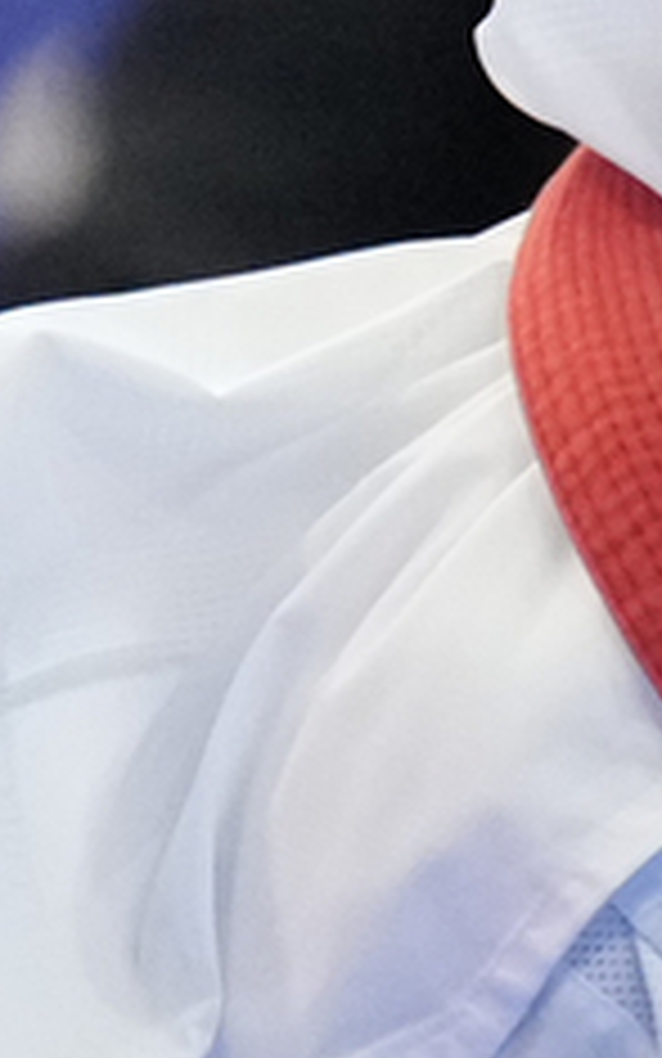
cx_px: 1558
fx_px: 55563
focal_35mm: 1926
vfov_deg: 1.1
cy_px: -1315
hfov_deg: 0.7
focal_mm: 178
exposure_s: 1/1000
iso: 5000
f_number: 2.8
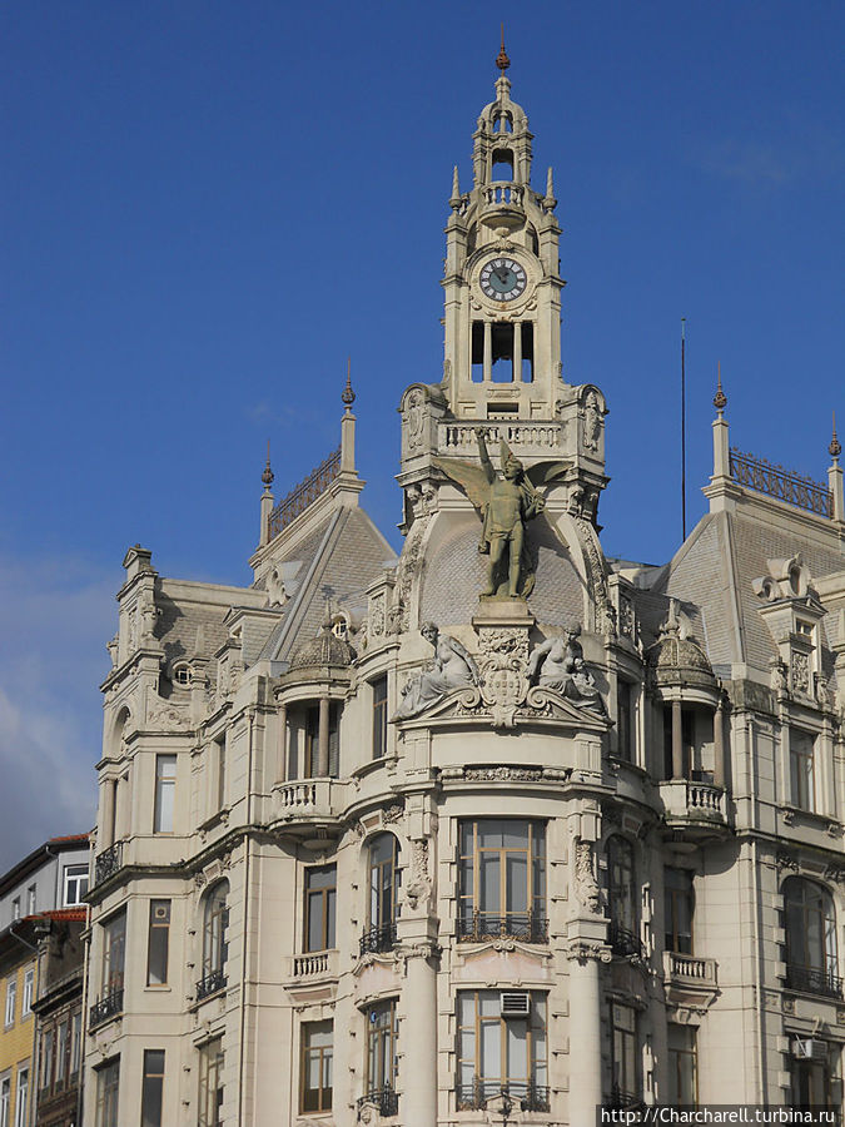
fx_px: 2832
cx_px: 422
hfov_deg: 17.0
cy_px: 564
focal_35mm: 87
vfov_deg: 22.5
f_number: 4.9
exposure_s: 1/800
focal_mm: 15.5
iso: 80
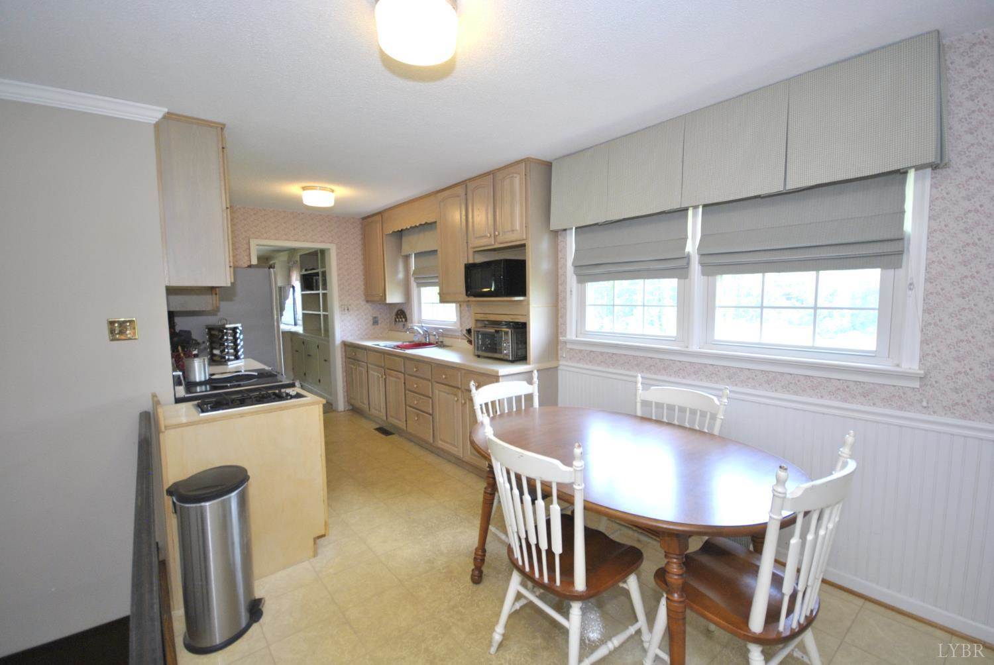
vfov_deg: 77.5
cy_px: 332
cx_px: 497
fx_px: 415
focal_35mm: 15
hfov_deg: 100.3
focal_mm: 10
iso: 400
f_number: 4
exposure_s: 1/60
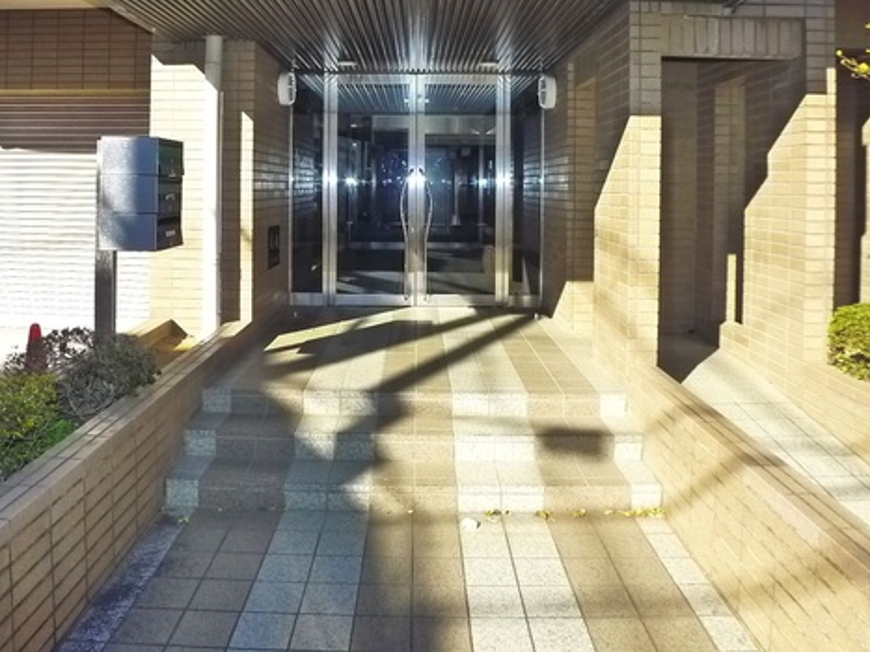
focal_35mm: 36
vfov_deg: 38.9
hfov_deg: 51.3
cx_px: 404
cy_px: 189
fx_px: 905
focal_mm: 5.1
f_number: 3.2
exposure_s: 1/400
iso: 400
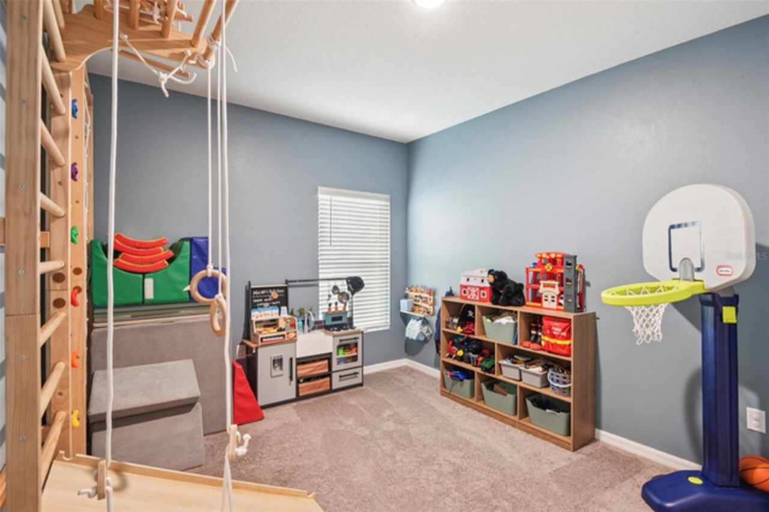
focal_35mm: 16
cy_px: 256
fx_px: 342
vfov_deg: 73.7
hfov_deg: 96.8
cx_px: 384
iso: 400
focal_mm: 16
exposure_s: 1/8
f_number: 8
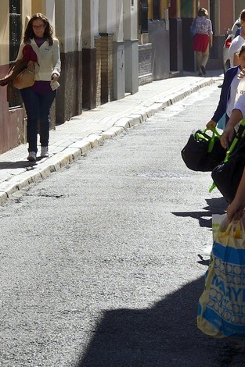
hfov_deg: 6.5
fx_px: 2155
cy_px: -170
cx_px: 15
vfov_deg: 9.5
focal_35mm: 211
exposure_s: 1/250
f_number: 11
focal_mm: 62
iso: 200
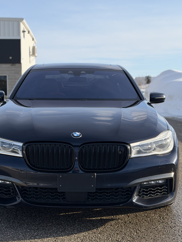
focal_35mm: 61
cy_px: 102
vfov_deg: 31.6
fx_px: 428
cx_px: 77
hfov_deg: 24.0
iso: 64
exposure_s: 1/5208
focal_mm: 6.76
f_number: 1.78
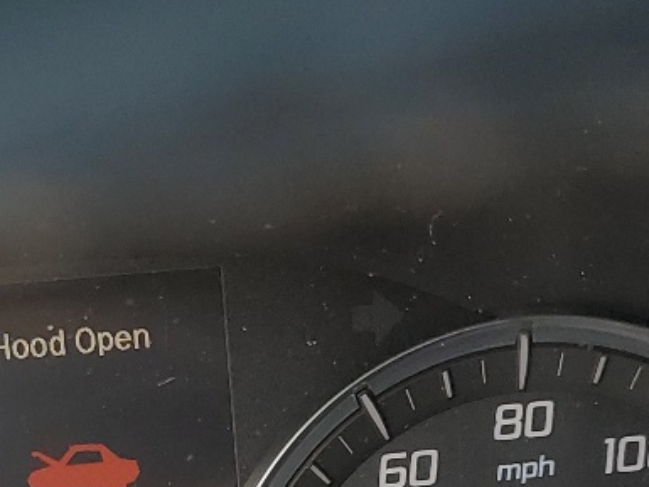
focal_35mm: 108
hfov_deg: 18.1
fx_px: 2025
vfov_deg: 12.7
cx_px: 143
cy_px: 827
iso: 50
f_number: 1.5
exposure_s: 1/175
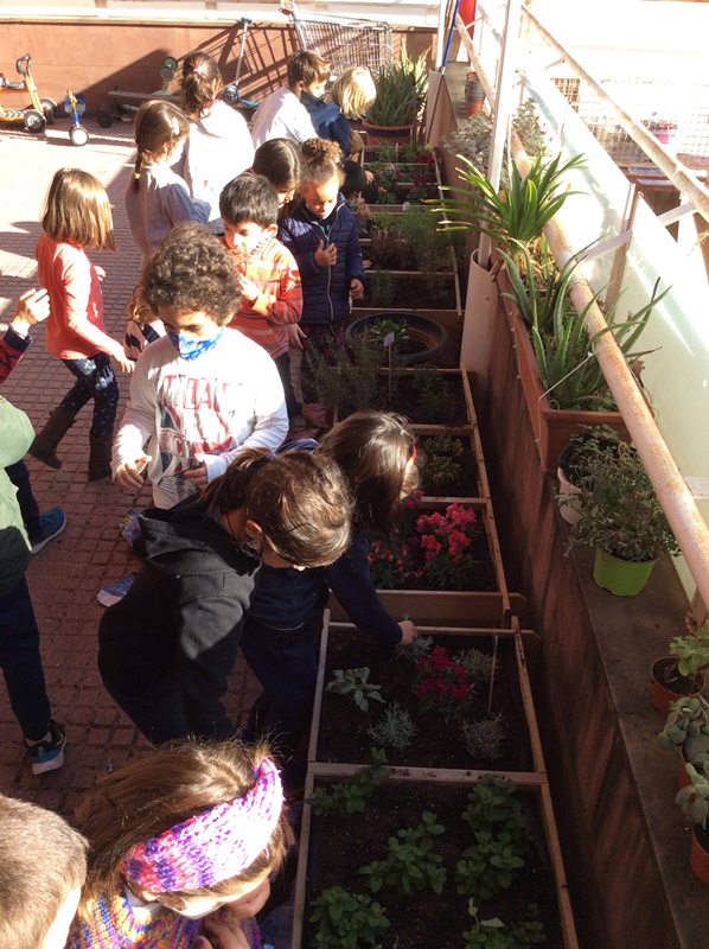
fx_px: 876
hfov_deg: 44.1
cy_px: 474
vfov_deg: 56.9
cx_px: 354
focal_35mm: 32
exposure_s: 1/329
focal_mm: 3.3
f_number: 2.4
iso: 32
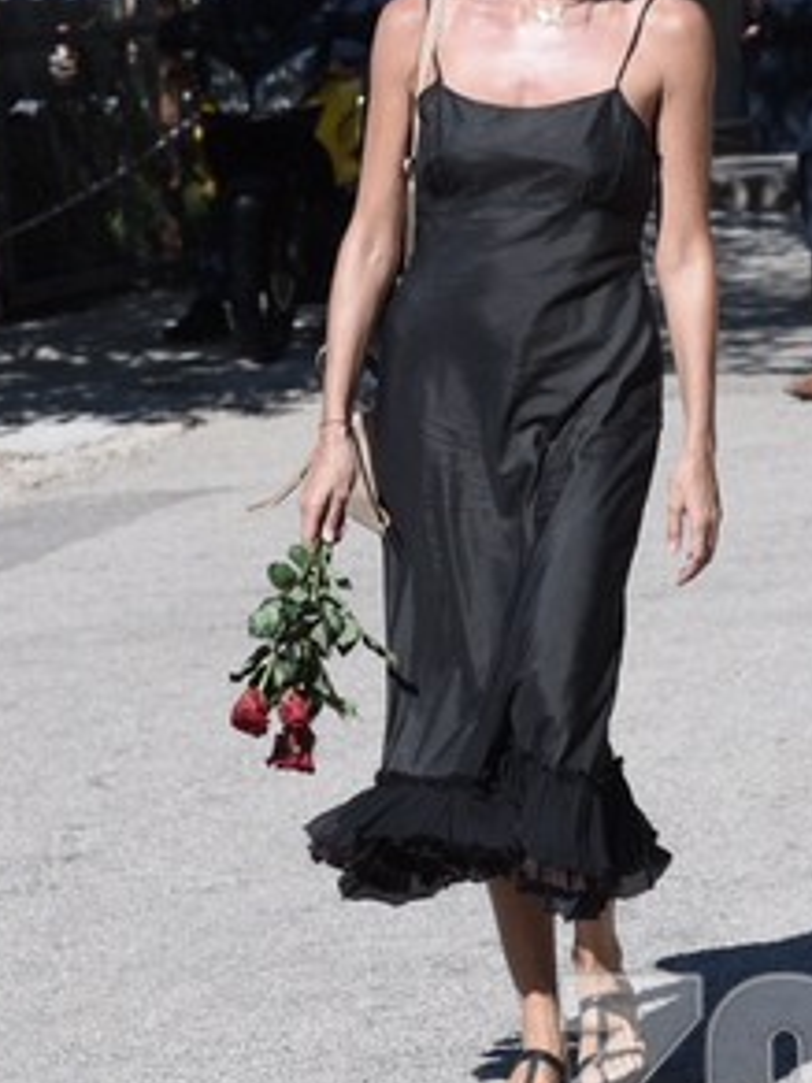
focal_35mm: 208
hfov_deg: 7.1
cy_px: 274
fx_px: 6506
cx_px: 482
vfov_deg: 9.5
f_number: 6.3
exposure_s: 1/320
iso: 100
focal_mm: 82
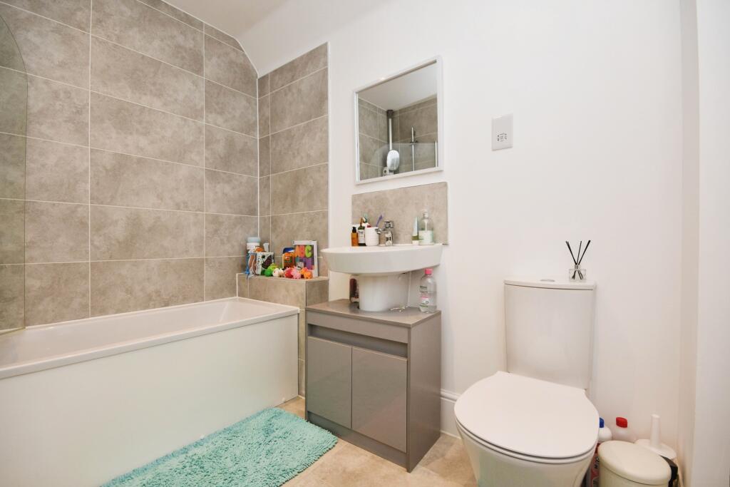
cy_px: 244
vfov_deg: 77.3
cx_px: 365
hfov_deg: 100.4
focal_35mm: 15
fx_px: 304
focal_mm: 10
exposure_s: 1/30
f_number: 8
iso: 320
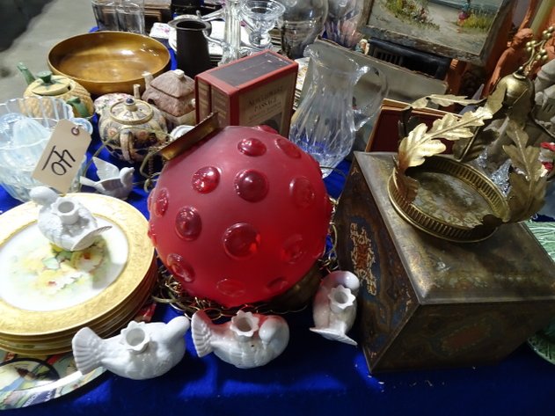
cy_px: 208
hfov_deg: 71.6
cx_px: 278
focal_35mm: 24
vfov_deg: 56.8
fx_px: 385
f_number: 3.5
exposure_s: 1/30
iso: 500
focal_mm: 4.1
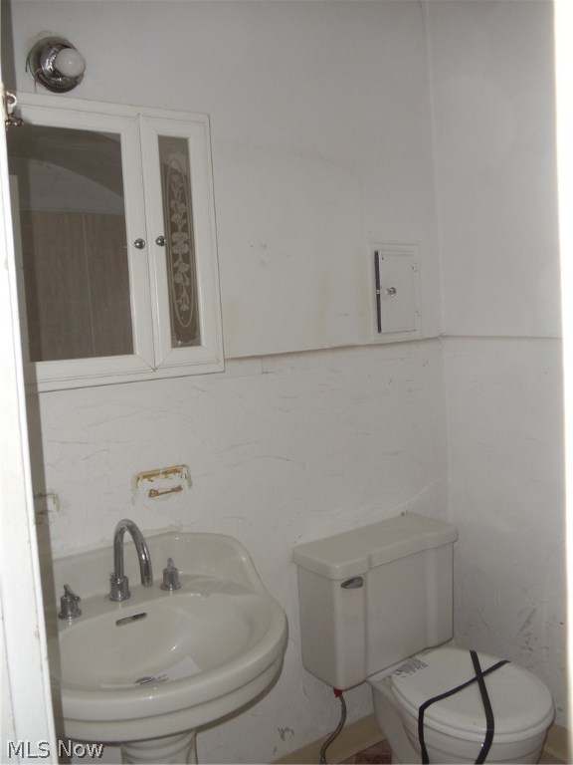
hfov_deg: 32.9
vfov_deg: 42.9
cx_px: 286
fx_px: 971
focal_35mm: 44
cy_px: 382
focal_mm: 6
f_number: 3.5
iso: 80
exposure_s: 1/30
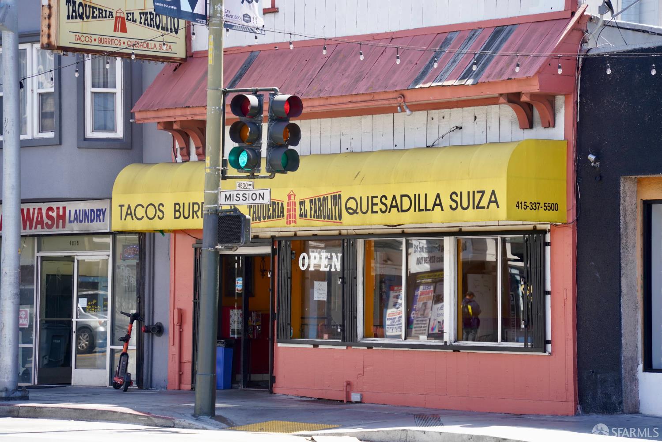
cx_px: 331
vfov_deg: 12.2
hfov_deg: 18.3
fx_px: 2059
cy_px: 221
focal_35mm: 112
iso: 250
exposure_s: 1/250
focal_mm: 112
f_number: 5
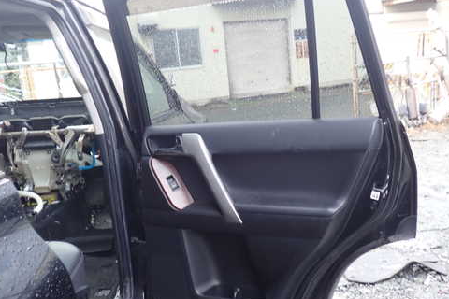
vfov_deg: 34.2
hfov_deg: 49.5
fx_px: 486
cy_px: 141
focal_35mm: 39
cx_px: 239
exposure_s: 1/60
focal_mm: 5.4
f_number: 2.3
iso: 100
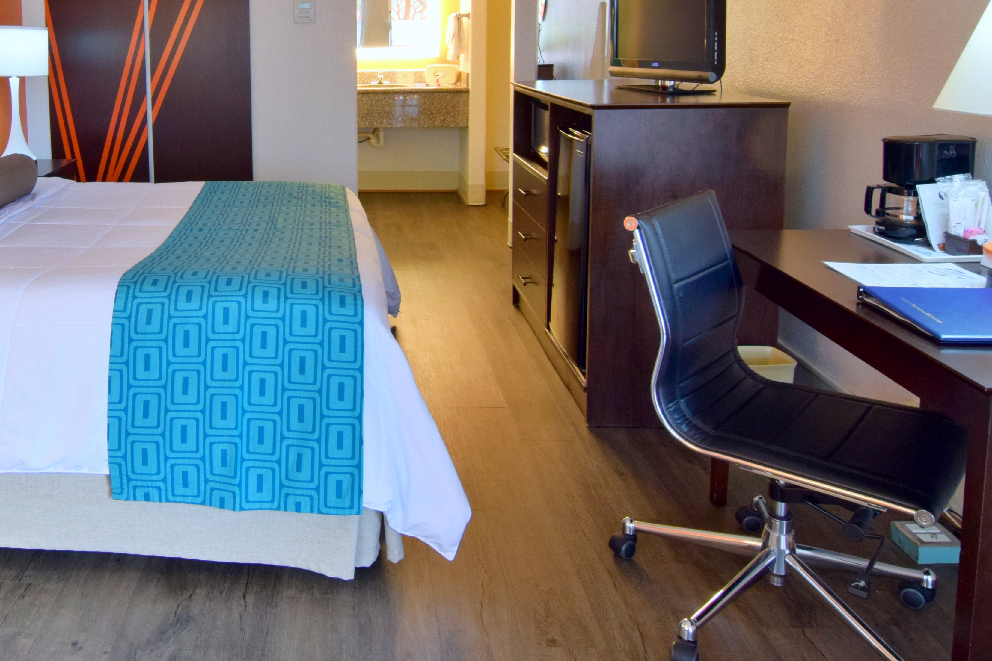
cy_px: 131
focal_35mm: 30
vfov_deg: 41.8
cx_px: 269
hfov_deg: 59.3
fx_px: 824
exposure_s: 1/20
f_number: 9
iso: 1600
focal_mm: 11
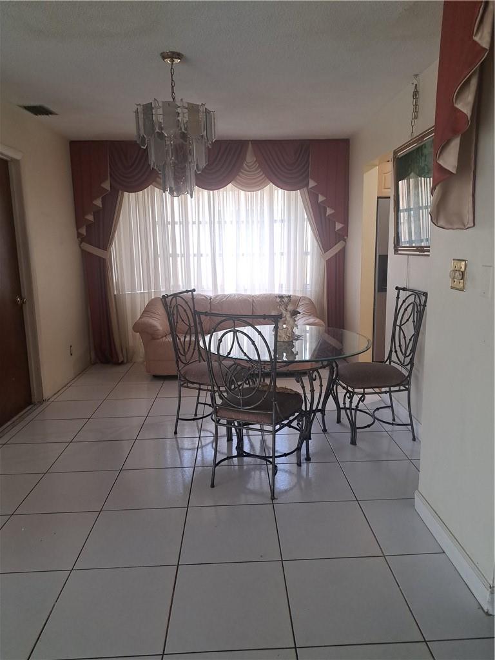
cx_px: 248
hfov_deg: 56.8
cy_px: 330
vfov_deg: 71.6
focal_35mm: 24
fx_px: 458
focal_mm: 5.23
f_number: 1.8
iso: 160
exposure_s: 1/60
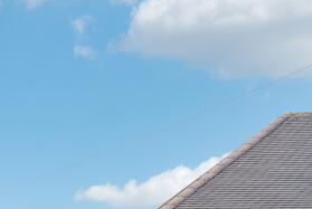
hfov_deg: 16.2
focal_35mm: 110
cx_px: -215
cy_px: 362
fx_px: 955
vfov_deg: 11.7
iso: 640
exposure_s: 1/500
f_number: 8
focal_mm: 30
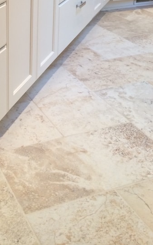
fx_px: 394
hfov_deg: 21.5
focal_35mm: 59
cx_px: 18
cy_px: 21
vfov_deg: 32.7
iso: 64
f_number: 2.2
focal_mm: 4.12
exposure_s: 1/30
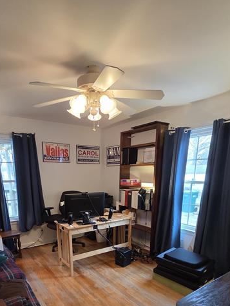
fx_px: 186
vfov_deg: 73.9
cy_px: 226
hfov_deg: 63.2
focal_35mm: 21
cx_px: 99
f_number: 2.2
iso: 320
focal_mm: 2.2
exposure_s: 1/60
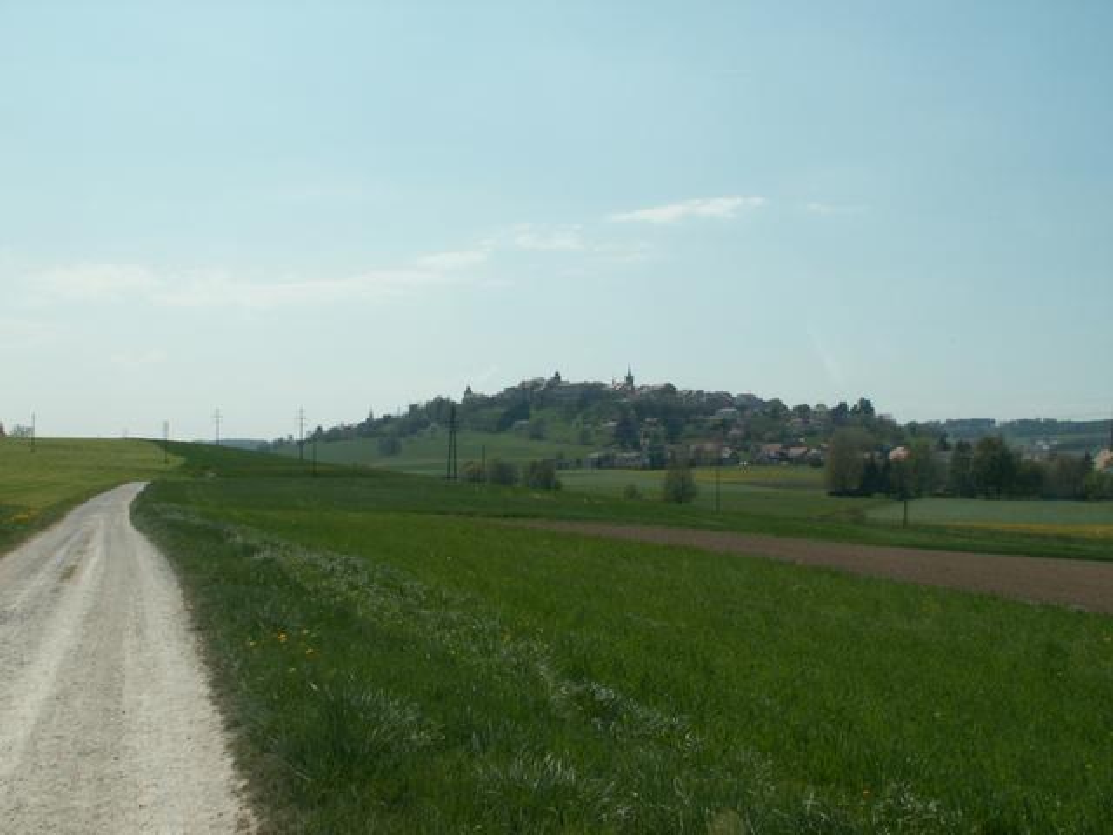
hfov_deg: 52.6
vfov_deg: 40.7
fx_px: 1125
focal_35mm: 35
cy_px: 418
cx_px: 556
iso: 50
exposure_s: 1/320
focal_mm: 5.86
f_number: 8
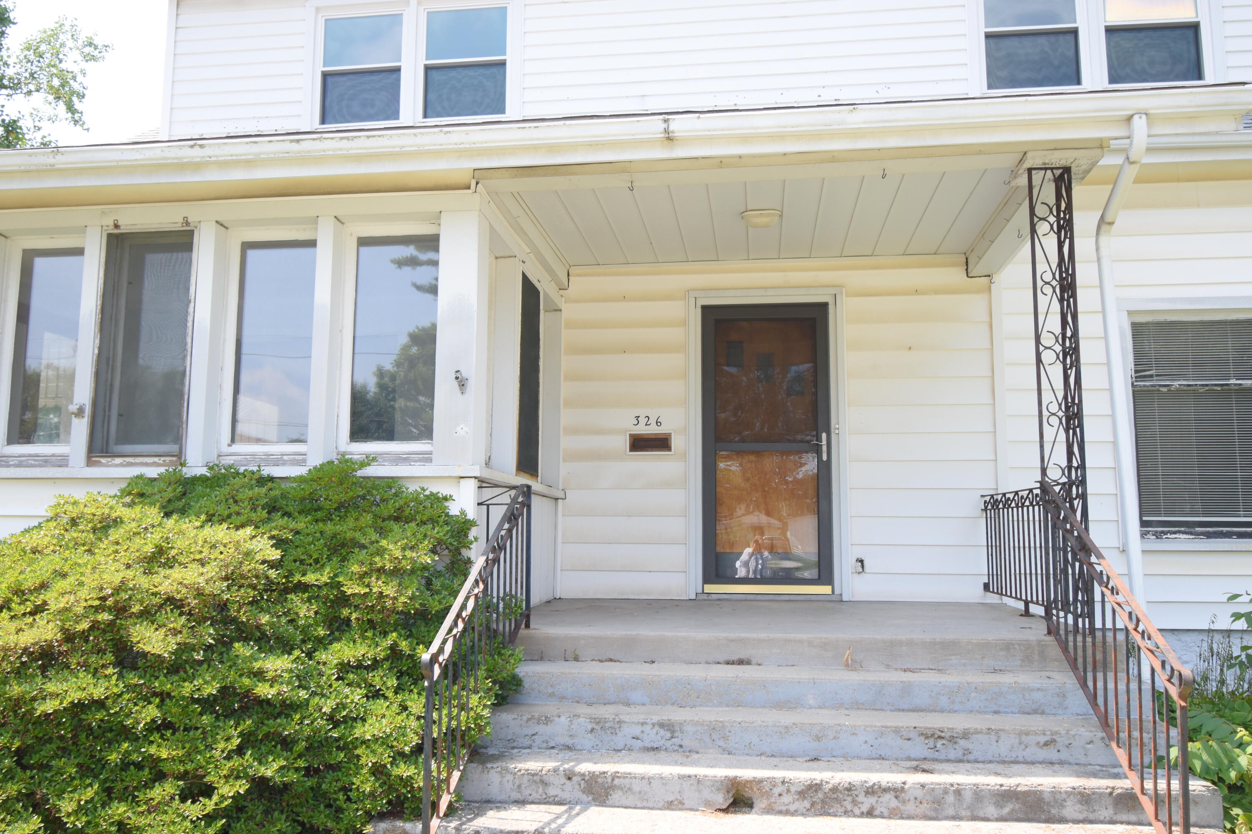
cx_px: 626
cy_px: 417
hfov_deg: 61.9
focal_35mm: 30
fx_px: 1043
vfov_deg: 43.6
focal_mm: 20
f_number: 5.6
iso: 280
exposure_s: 1/250
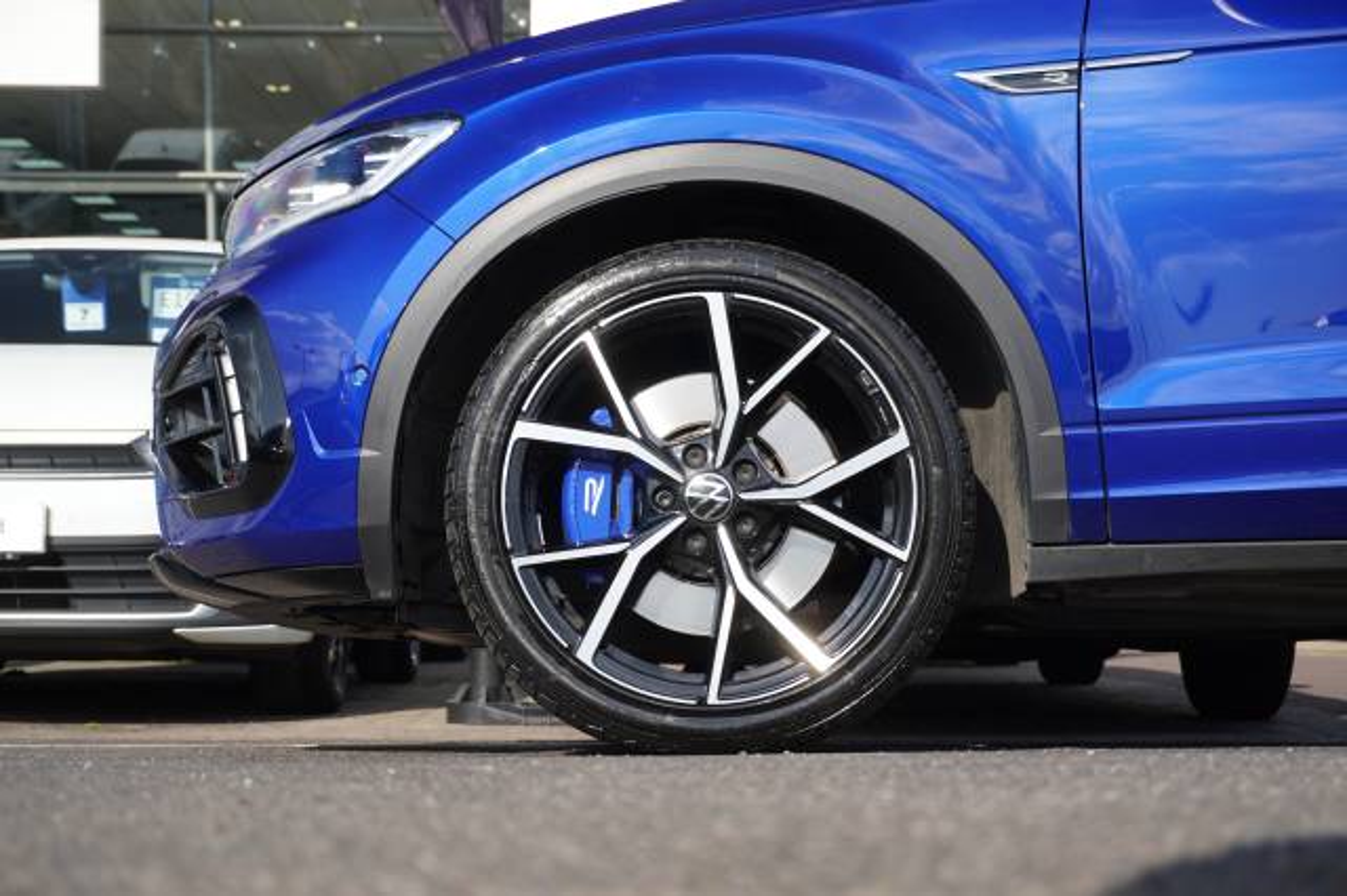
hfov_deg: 29.9
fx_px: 2524
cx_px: 674
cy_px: 448
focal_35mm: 68
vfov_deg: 20.1
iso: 100
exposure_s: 1/160
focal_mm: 45
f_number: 5.6
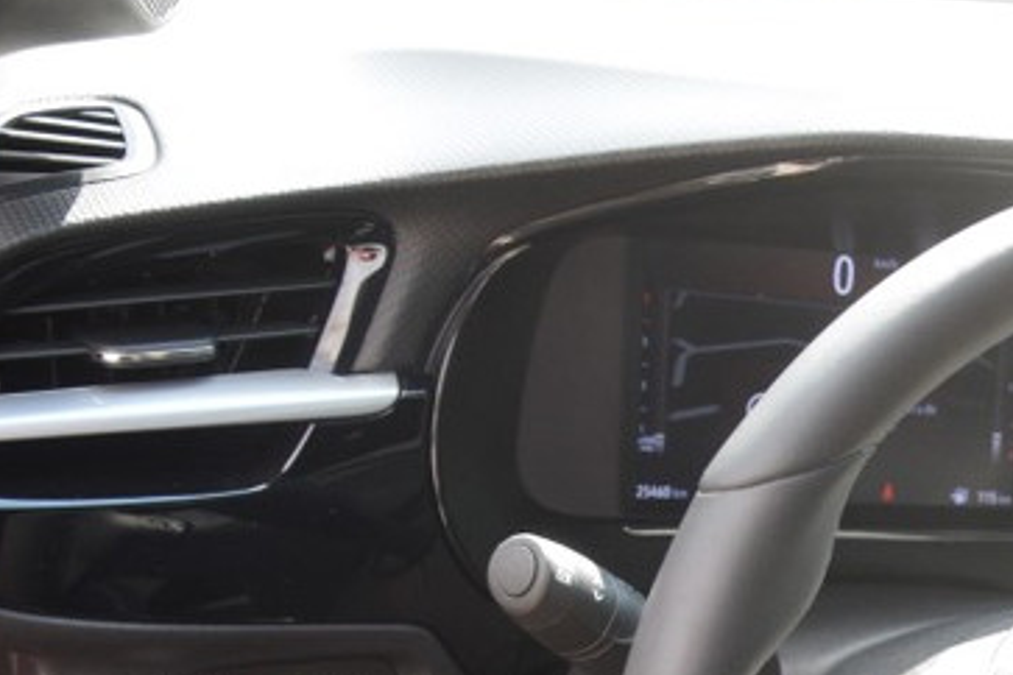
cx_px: 1200
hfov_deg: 19.7
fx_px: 2741
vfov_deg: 13.4
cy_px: 933
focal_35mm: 97
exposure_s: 1/125
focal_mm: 23
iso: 400
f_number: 5.6
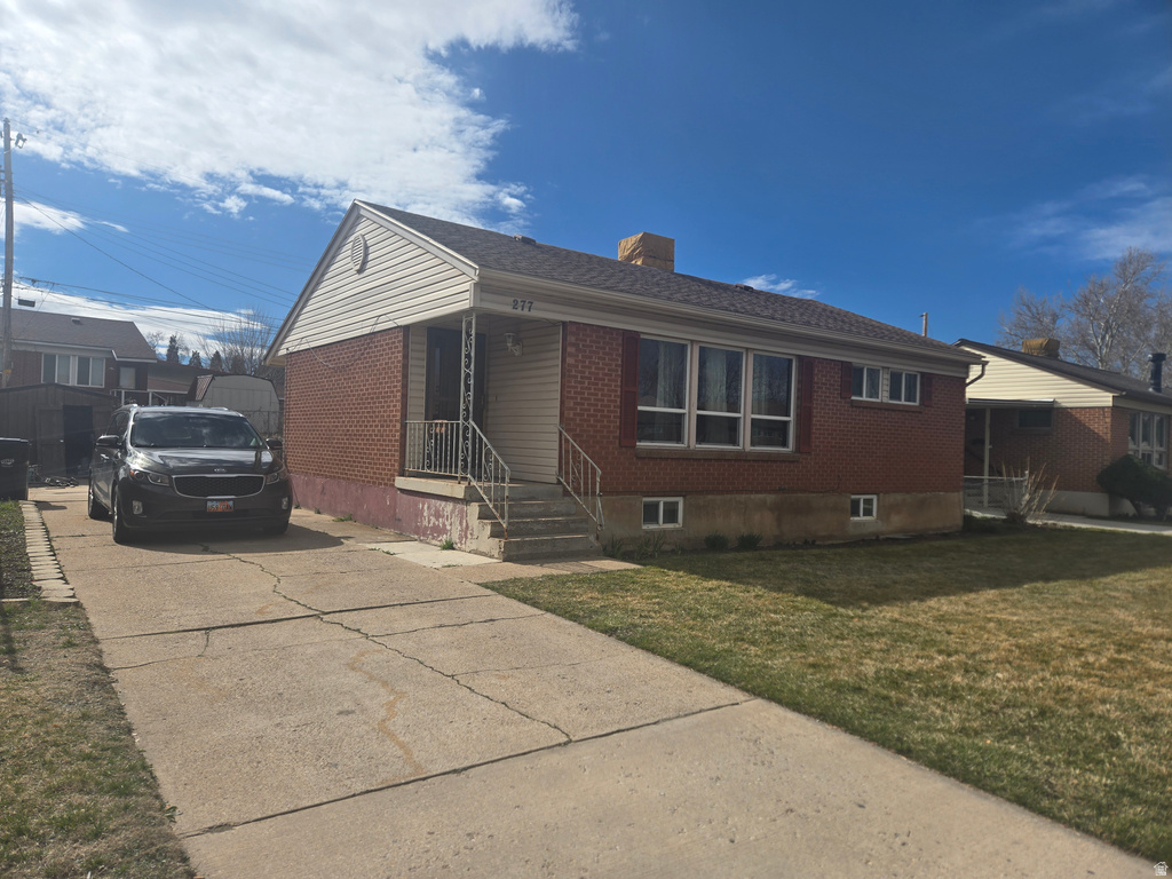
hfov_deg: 73.9
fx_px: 779
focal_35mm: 23
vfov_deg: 58.9
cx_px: 586
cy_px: 440
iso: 25
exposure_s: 1/3657
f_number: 1.8
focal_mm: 5.4
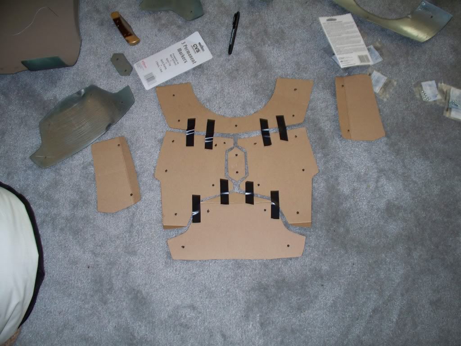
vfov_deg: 39.7
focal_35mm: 36
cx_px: 230
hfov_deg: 51.4
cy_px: 173
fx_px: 479
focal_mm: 7.54
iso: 200
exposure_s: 1/30
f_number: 2.8
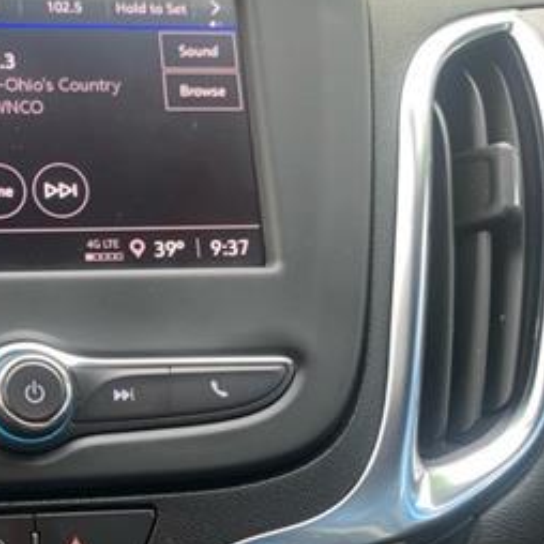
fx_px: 1031
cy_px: 349
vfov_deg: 29.4
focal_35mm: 58
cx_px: -26
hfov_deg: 27.5
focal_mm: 4.25
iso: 125
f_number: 1.8
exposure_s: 1/60
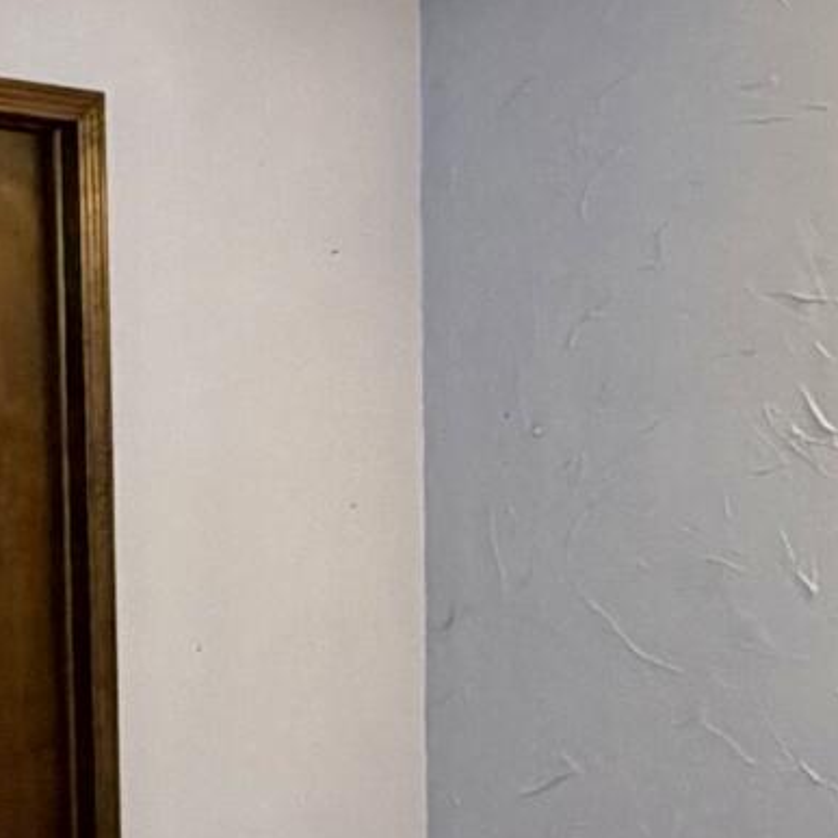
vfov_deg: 17.7
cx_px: 420
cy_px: 801
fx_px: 2629
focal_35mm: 96
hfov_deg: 18.1
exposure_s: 1/60
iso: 250
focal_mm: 2.22
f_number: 2.2
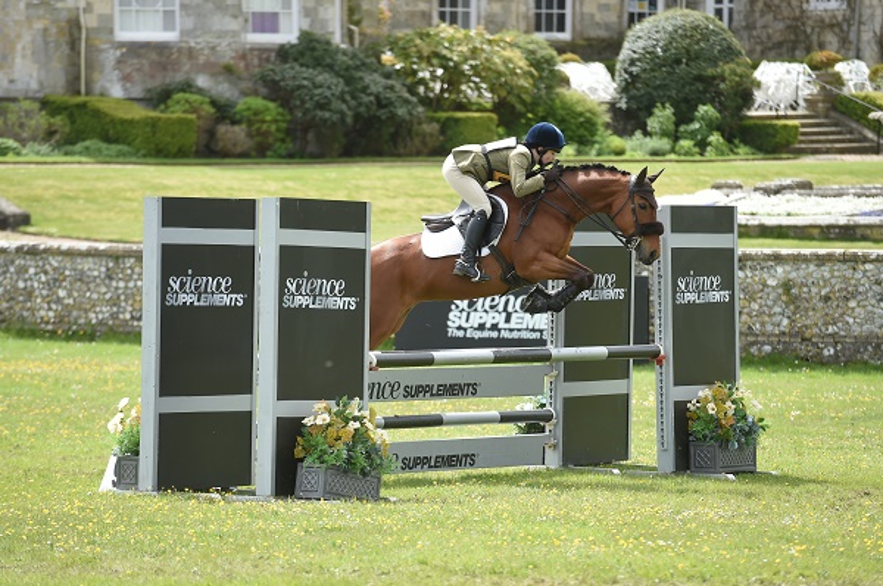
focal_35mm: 200
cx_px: 442
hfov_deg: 10.3
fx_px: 4898
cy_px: 293
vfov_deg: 6.8
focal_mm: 200
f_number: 4
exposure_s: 1/2000
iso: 450
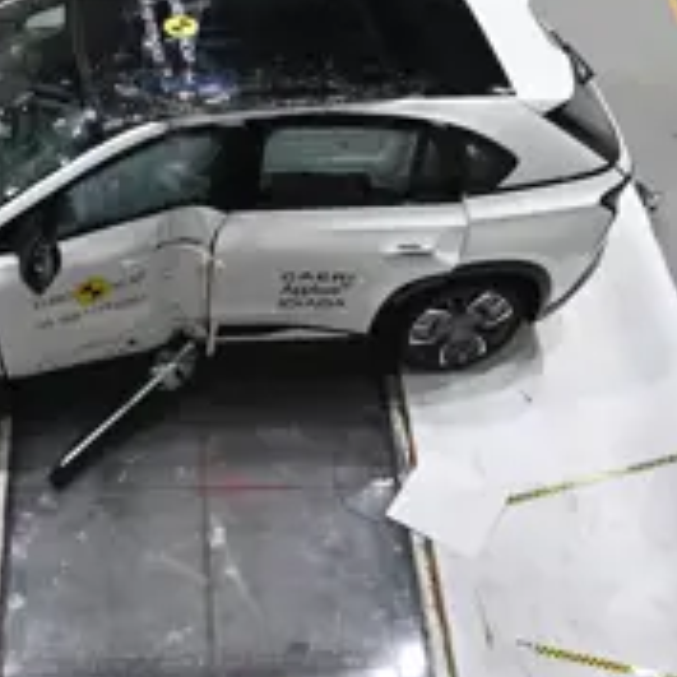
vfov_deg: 36.6
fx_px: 1018
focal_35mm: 46
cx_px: 256
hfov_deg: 36.6
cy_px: 425
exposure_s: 1/60
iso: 1000
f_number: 4
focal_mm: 24
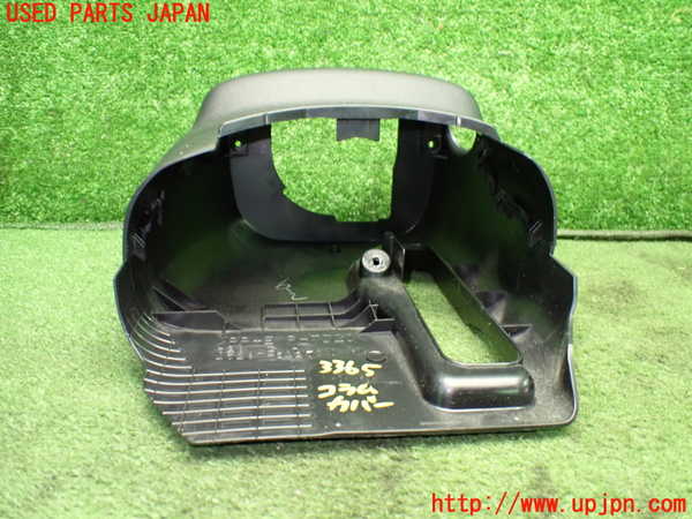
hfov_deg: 60.0
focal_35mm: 30
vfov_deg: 46.8
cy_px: 260
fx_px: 600
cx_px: 346
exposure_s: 1/40
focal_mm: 5.4
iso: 800
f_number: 2.3
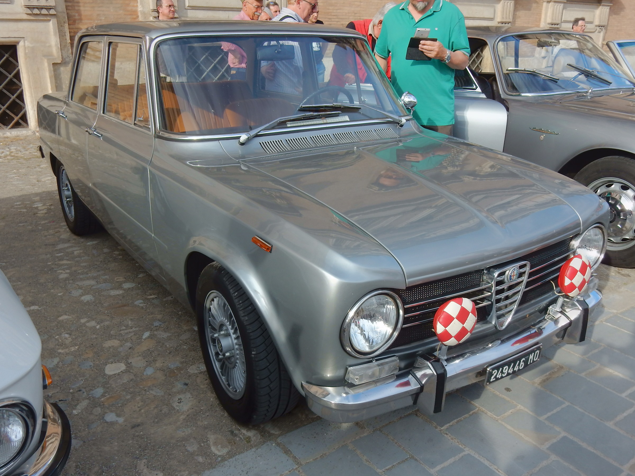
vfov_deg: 46.8
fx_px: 550
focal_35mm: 30
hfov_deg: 60.0
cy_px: 238
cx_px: 318
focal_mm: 5.4
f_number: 4
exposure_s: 1/400
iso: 125
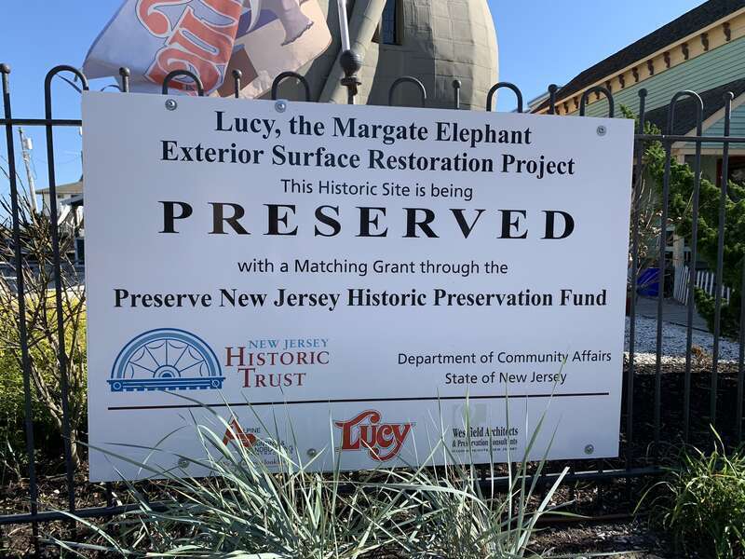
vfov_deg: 53.1
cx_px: 372
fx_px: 560
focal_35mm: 26
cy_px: 280
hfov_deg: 67.3
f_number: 1.8
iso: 25
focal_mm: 4.25
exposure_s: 1/1490
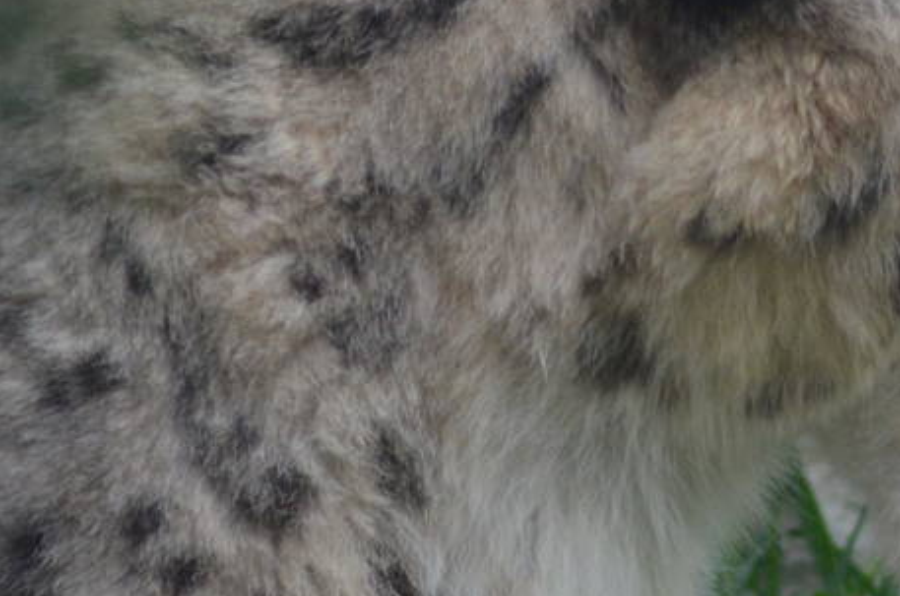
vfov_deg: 0.9
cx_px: 973
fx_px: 39281
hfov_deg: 1.3
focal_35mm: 1574
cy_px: 340
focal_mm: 300
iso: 1400
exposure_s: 1/500
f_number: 5.6
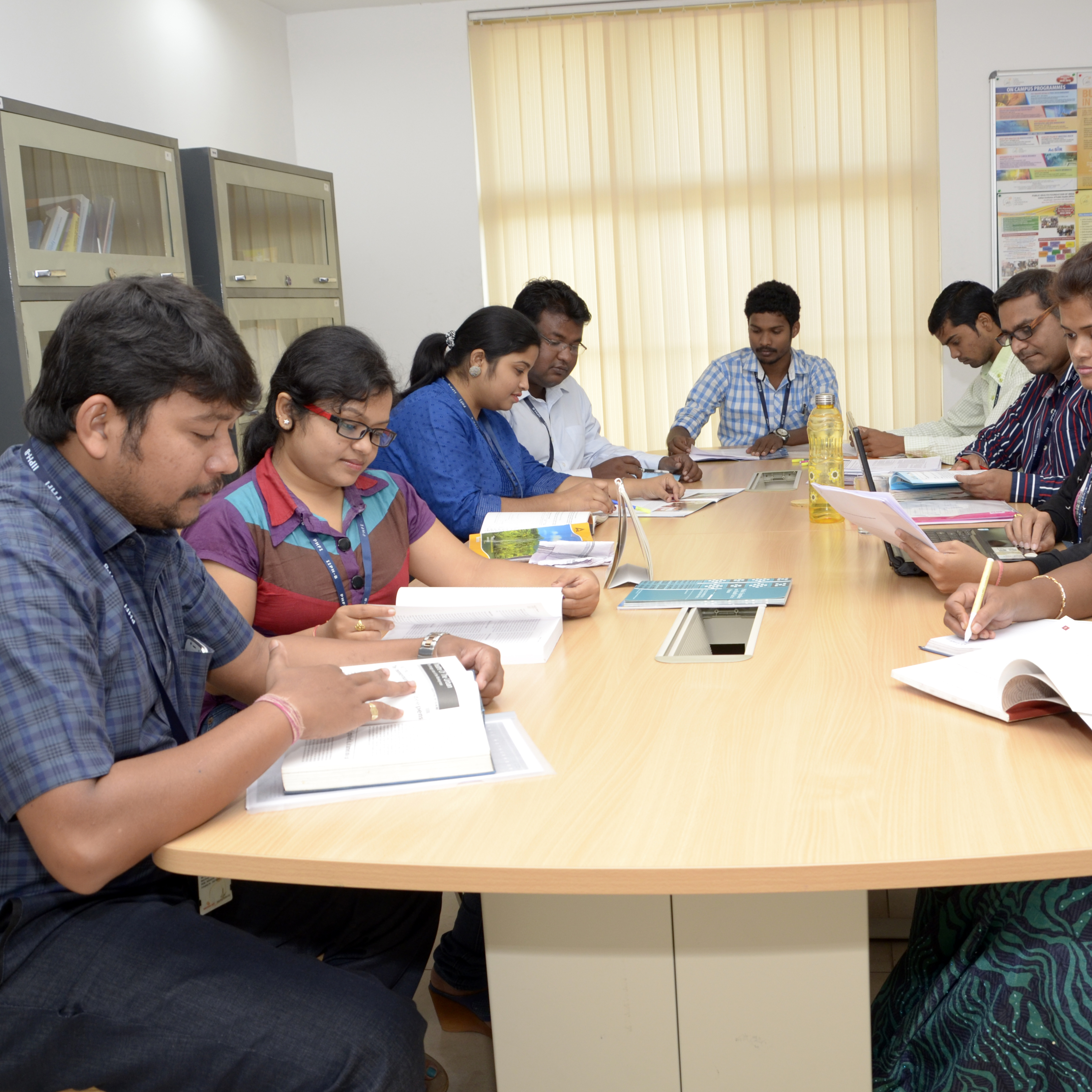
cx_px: 680
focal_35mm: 41
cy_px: 547
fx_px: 1451
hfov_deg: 41.0
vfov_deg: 41.3
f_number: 5.6
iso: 400
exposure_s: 1/80
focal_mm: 21
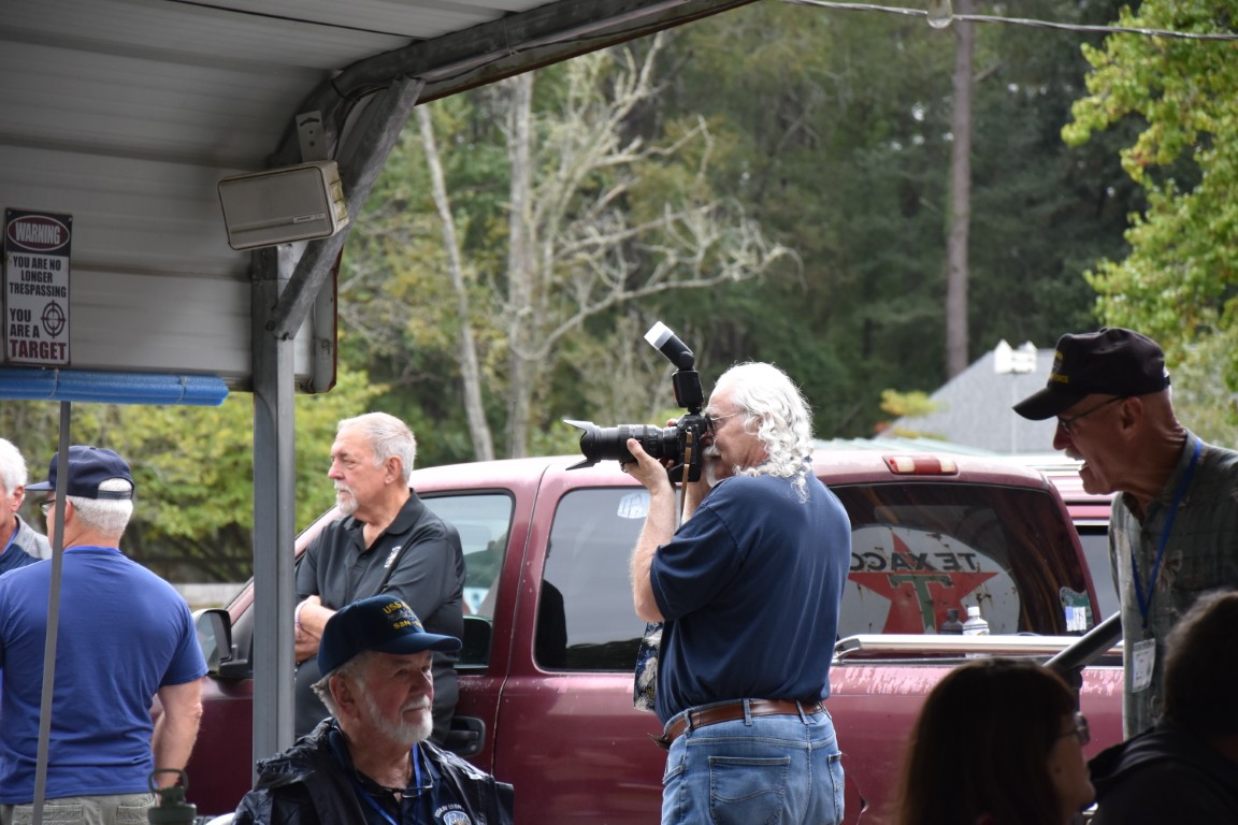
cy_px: 412
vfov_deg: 8.7
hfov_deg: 13.0
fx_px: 5416
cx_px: 619
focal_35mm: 158
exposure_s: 1/250
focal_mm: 105
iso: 720
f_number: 5.6
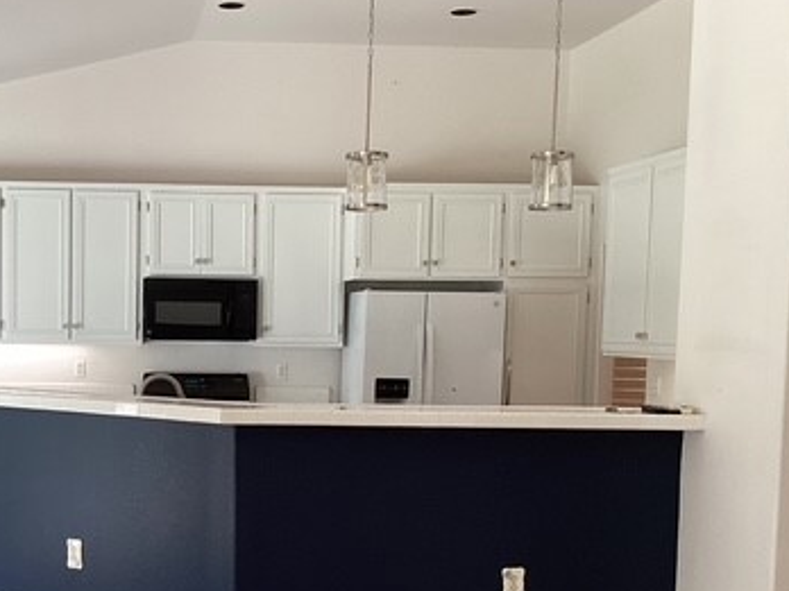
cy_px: 439
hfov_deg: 32.9
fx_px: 1299
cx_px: 168
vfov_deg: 25.4
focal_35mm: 57
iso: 64
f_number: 2.4
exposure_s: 1/60
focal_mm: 3.3
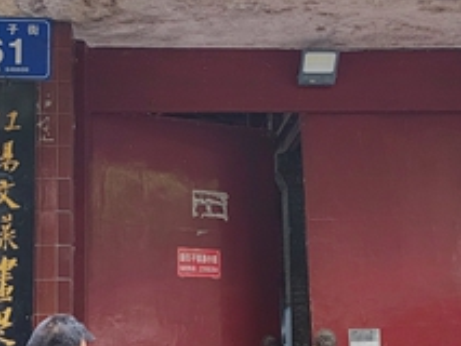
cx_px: 236
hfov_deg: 28.1
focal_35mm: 69
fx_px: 919
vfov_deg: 21.3
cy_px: 221
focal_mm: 5.52
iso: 697
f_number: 1.9
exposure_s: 1/100
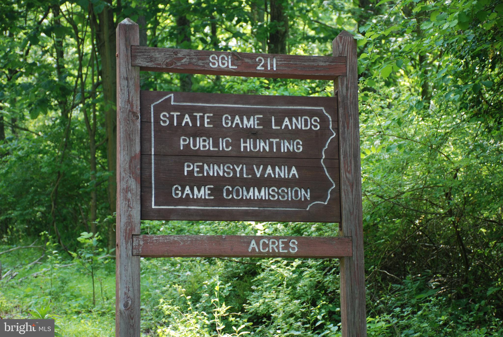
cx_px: 252
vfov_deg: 14.7
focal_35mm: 93
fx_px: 1301
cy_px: 168
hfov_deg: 21.9
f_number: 5
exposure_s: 1/125
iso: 280
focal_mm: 62
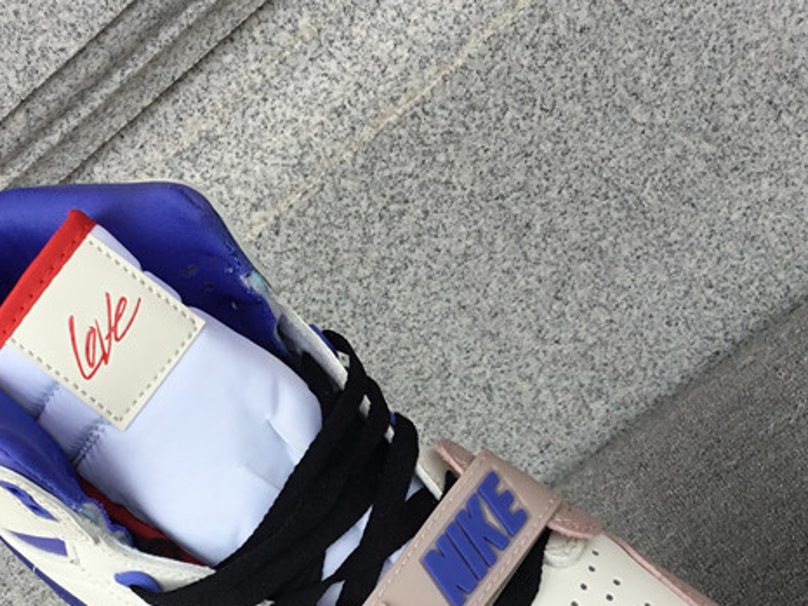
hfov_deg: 32.1
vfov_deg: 24.2
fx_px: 1401
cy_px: 435
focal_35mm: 60
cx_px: 335
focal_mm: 3.3
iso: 25
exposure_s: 1/220
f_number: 2.4
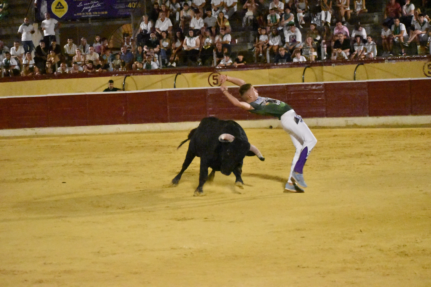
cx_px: 216
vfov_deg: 12.2
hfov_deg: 18.2
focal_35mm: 112
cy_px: 144
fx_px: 1347
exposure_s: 1/400
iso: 25600
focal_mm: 75
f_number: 5
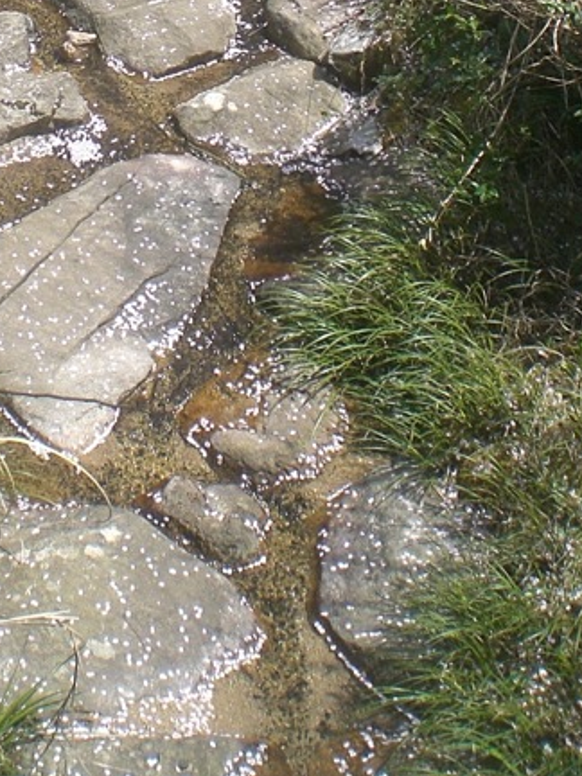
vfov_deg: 21.0
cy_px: -110
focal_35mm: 88
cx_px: 13
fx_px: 1973
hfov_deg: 16.5
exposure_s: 1/200
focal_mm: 6.3
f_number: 4.4
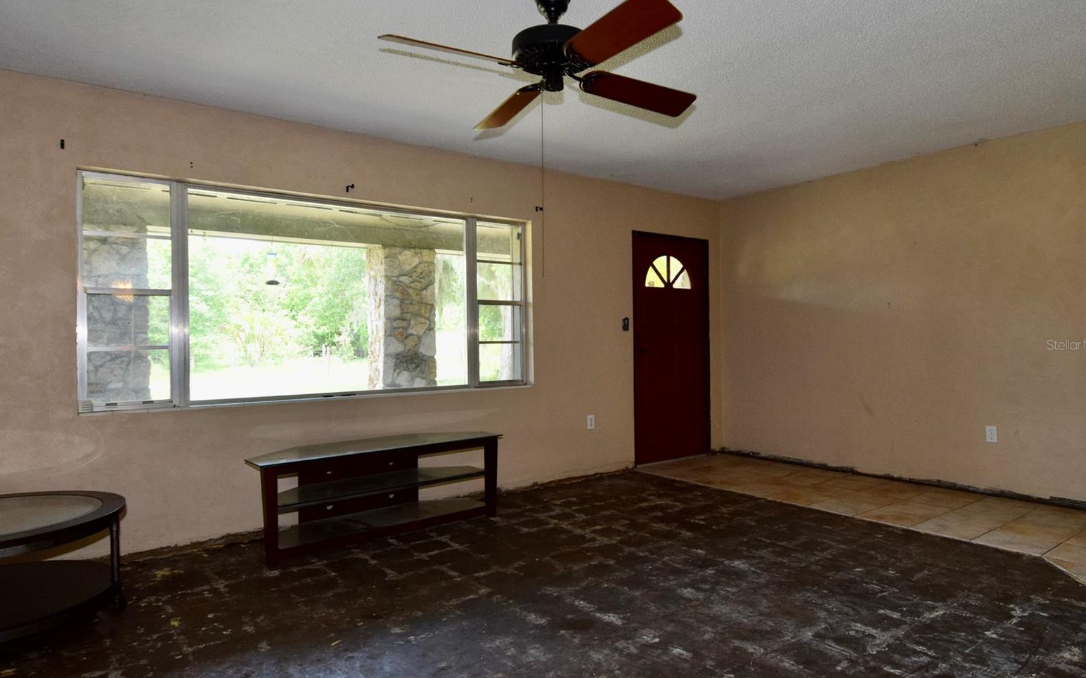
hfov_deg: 88.0
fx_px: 562
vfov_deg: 62.2
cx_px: 547
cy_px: 344
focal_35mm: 19
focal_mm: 12
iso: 800
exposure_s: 1/100
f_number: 5
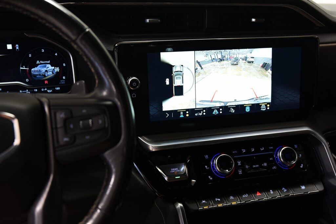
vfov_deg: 33.4
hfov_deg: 48.4
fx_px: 374
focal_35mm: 40
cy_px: 112
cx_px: 168
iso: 1000
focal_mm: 40
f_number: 4
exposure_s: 1/25
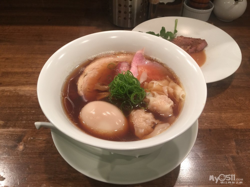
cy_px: 94
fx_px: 209
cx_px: 125
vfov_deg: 48.2
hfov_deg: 61.7
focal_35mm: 29
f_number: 2.2
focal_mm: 4.15
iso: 40
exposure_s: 1/15
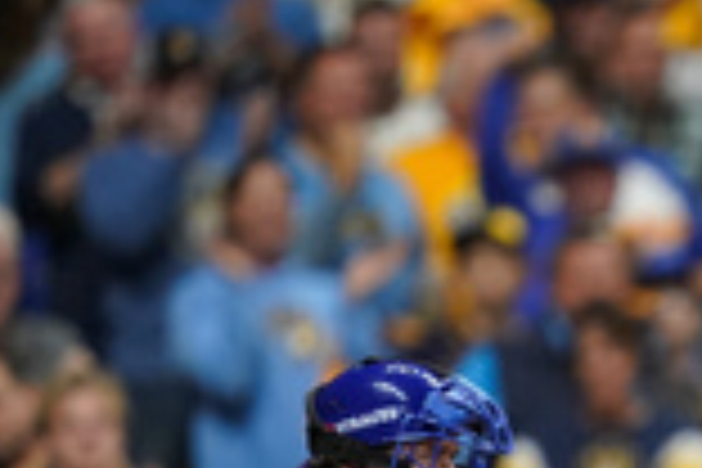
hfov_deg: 1.6
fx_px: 25582
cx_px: 1048
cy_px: 583
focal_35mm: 1312
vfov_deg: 1.0
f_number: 2.8
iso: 3200
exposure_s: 1/1600
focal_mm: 400
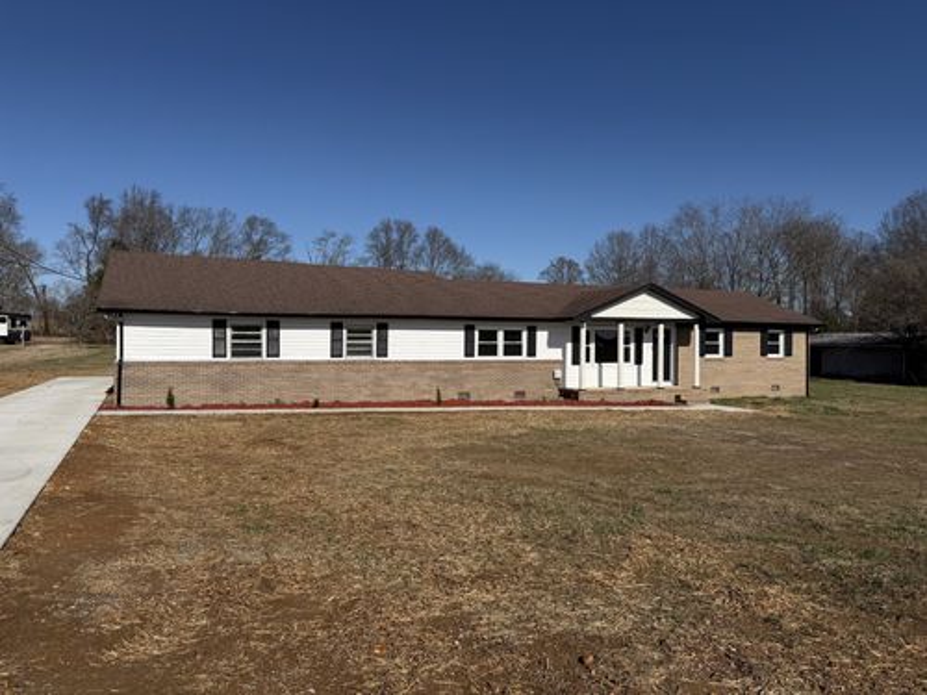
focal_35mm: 24
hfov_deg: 71.6
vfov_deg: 56.8
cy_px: 348
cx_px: 464
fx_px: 643
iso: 80
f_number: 1.78
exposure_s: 1/9091
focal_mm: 6.76
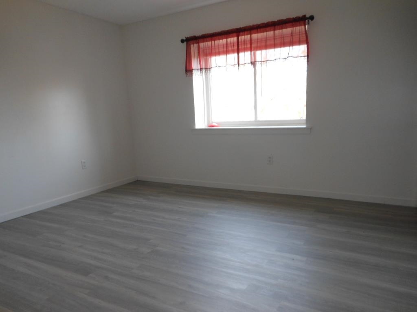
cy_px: 156
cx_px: 208
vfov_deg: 54.9
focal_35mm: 25
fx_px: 301
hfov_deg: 69.4
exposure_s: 1/30
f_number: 3.2
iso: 100
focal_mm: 4.5
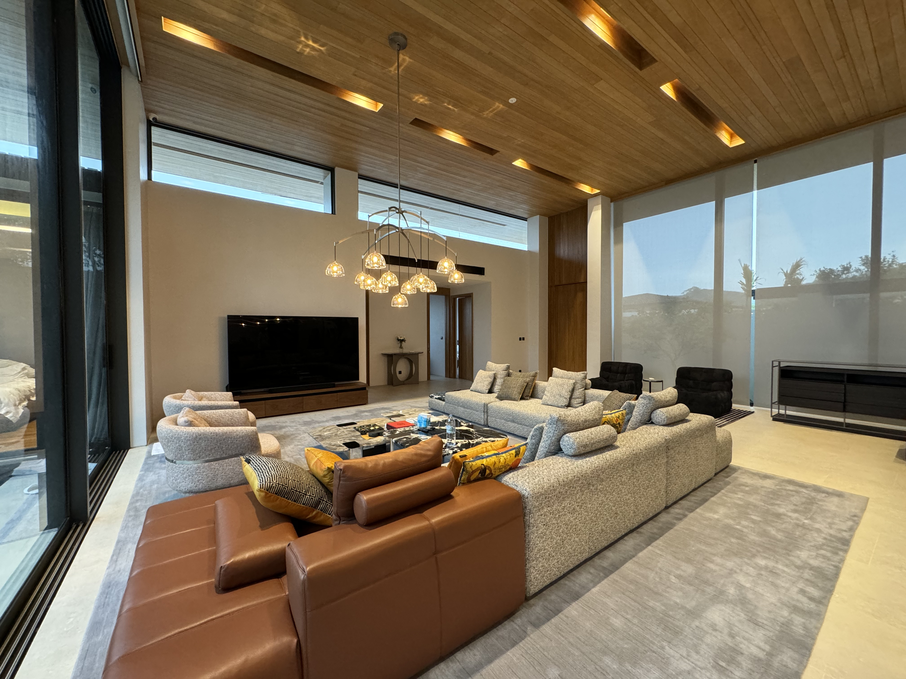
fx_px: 366
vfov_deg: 85.7
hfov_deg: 102.1
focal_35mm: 14
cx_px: 453
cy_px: 340
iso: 400
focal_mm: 2.22
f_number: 2.2
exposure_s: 1/50
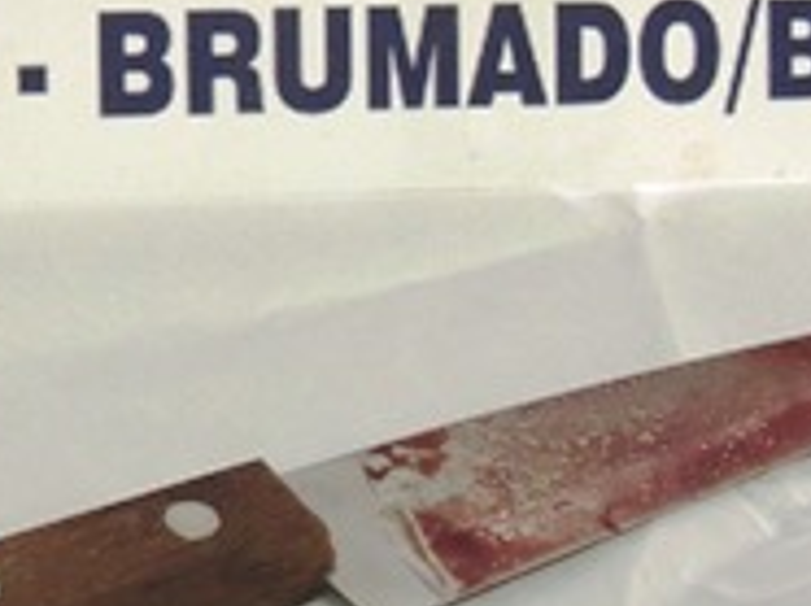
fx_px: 3463
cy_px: 216
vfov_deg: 10.0
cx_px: 48
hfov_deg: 13.2
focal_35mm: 148
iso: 800
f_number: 3.7
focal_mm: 9.8
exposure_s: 1/125
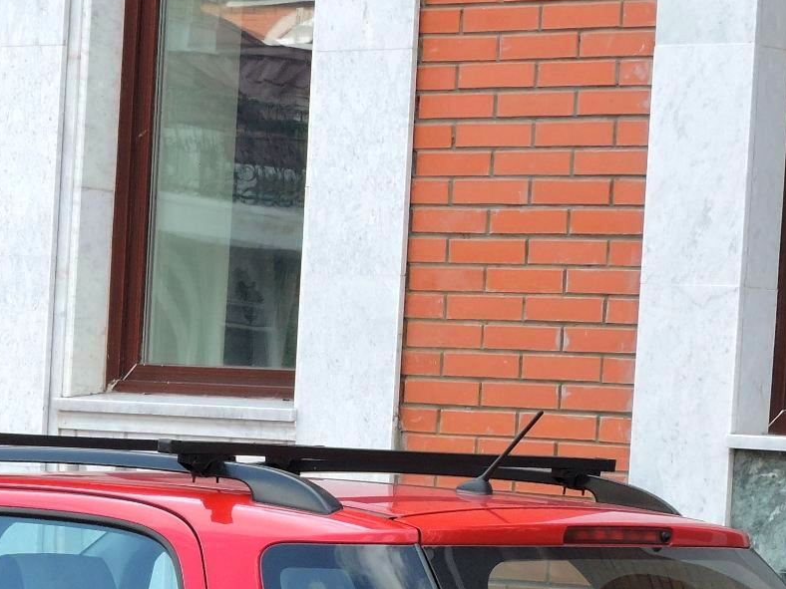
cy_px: 684
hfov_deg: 11.9
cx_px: 97
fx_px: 3747
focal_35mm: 165
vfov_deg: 8.9
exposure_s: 1/125
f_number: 4.2
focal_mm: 11.6
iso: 100
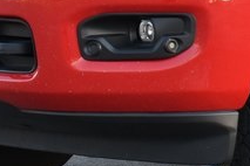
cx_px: 366
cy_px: -37
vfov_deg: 6.5
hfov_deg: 9.6
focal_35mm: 209
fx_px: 1454
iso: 400
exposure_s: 1/125
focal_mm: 29
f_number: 5.6
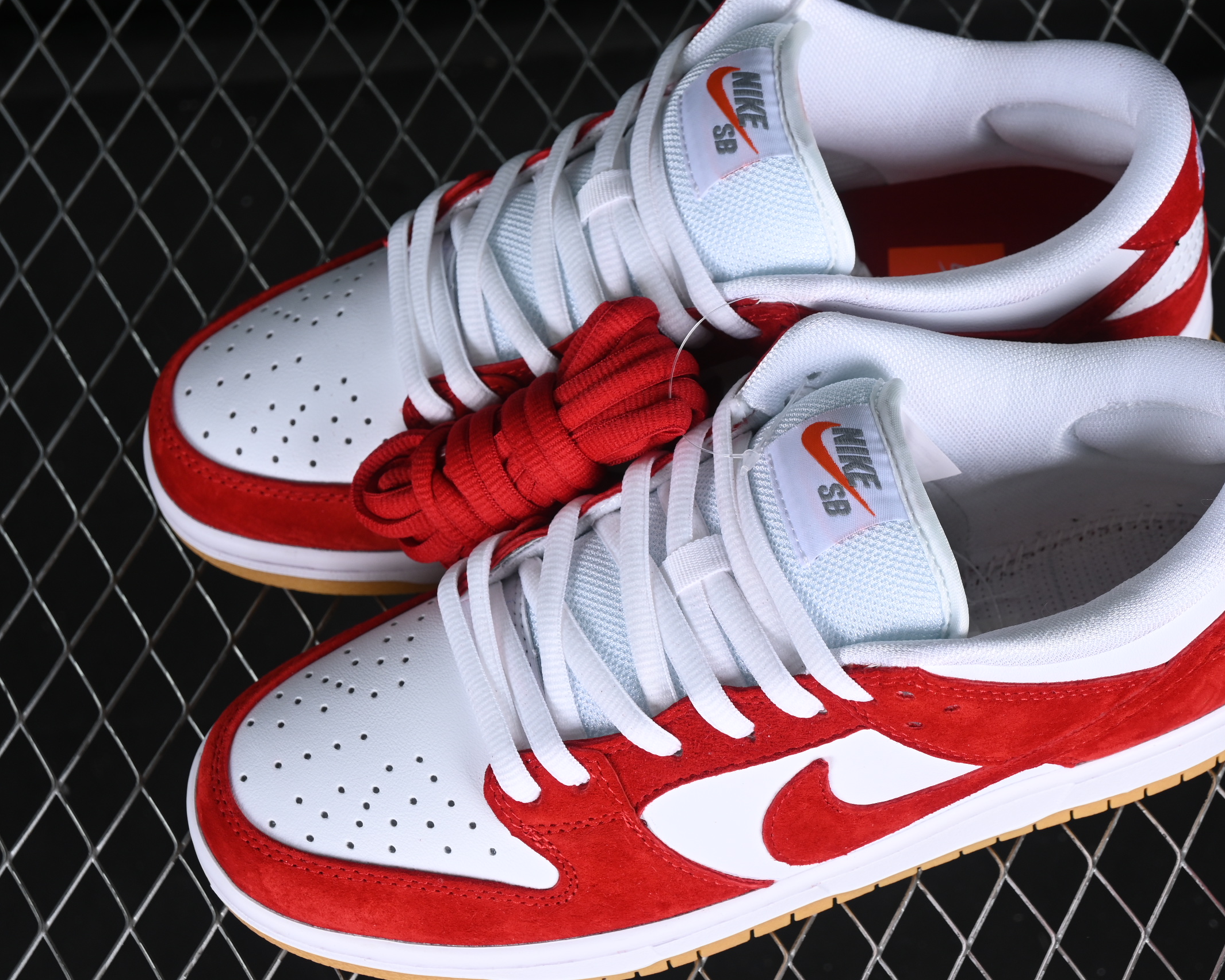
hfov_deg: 20.8
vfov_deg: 16.7
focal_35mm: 92
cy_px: 489
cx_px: 736
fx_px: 3335
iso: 160
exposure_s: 1/80
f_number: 7.1
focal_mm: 50
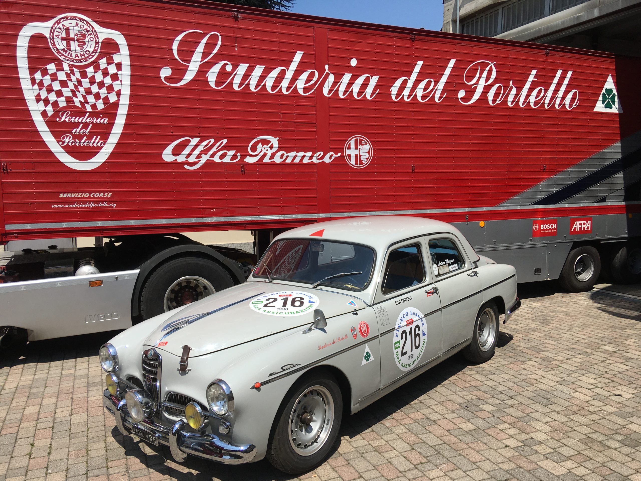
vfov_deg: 48.2
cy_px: 240
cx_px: 320
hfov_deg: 61.7
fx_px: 537
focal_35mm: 29
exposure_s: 1/2024
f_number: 2.2
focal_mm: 4.15
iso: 25
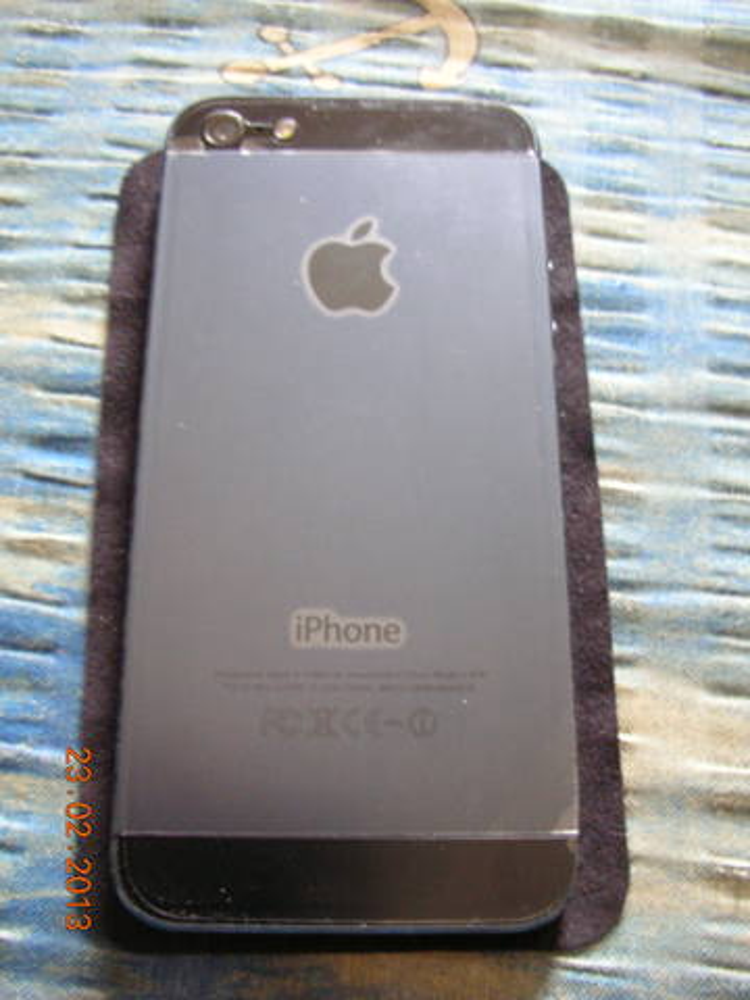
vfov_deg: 52.6
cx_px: 375
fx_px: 1011
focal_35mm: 35
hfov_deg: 40.7
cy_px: 500
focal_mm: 5.8
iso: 200
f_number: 3
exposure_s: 1/1.6
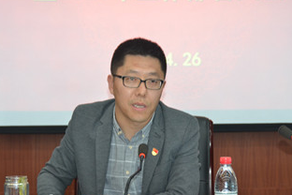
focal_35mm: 121
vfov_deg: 11.3
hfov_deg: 16.9
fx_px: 981
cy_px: 123
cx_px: 146
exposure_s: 1/60
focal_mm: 56
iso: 800
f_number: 4.8
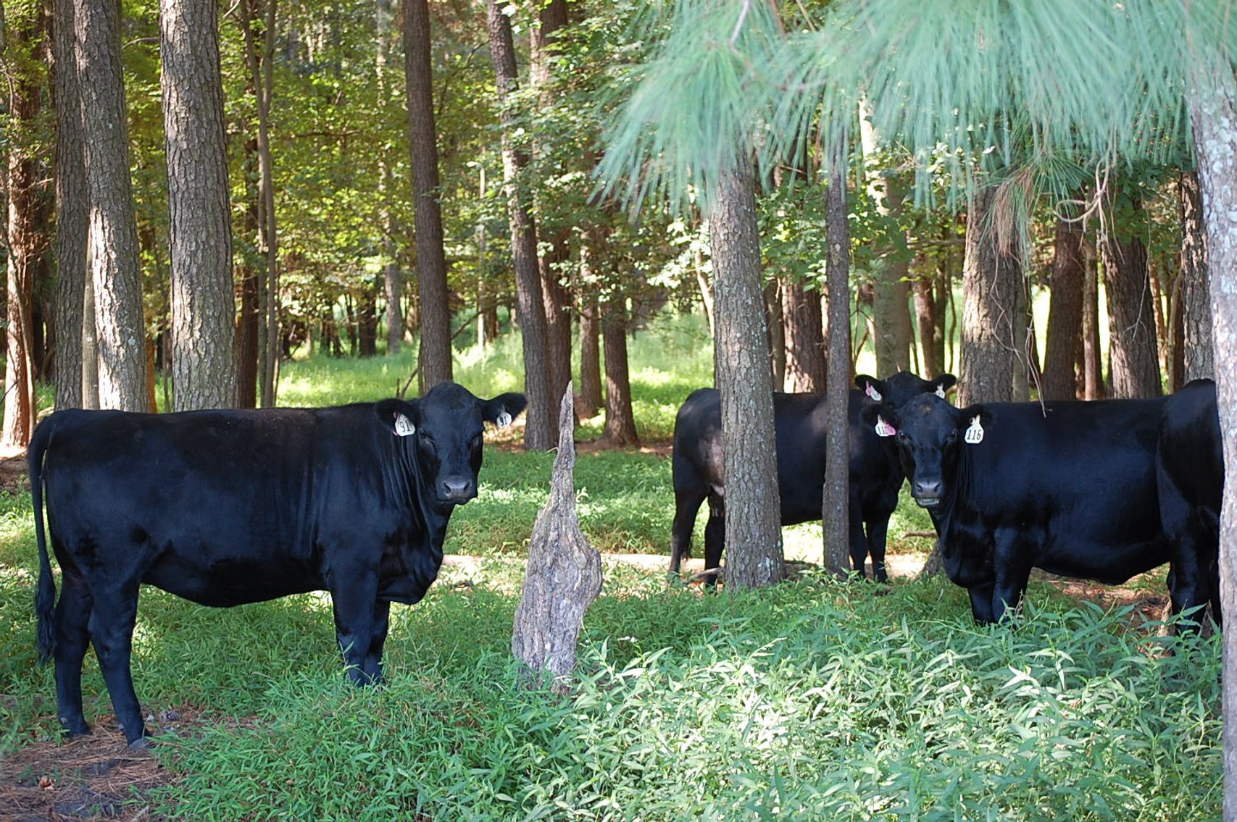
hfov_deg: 24.6
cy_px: 411
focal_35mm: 82
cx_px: 618
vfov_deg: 16.5
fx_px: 2832
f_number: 4
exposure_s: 1/60
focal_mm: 55
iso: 400
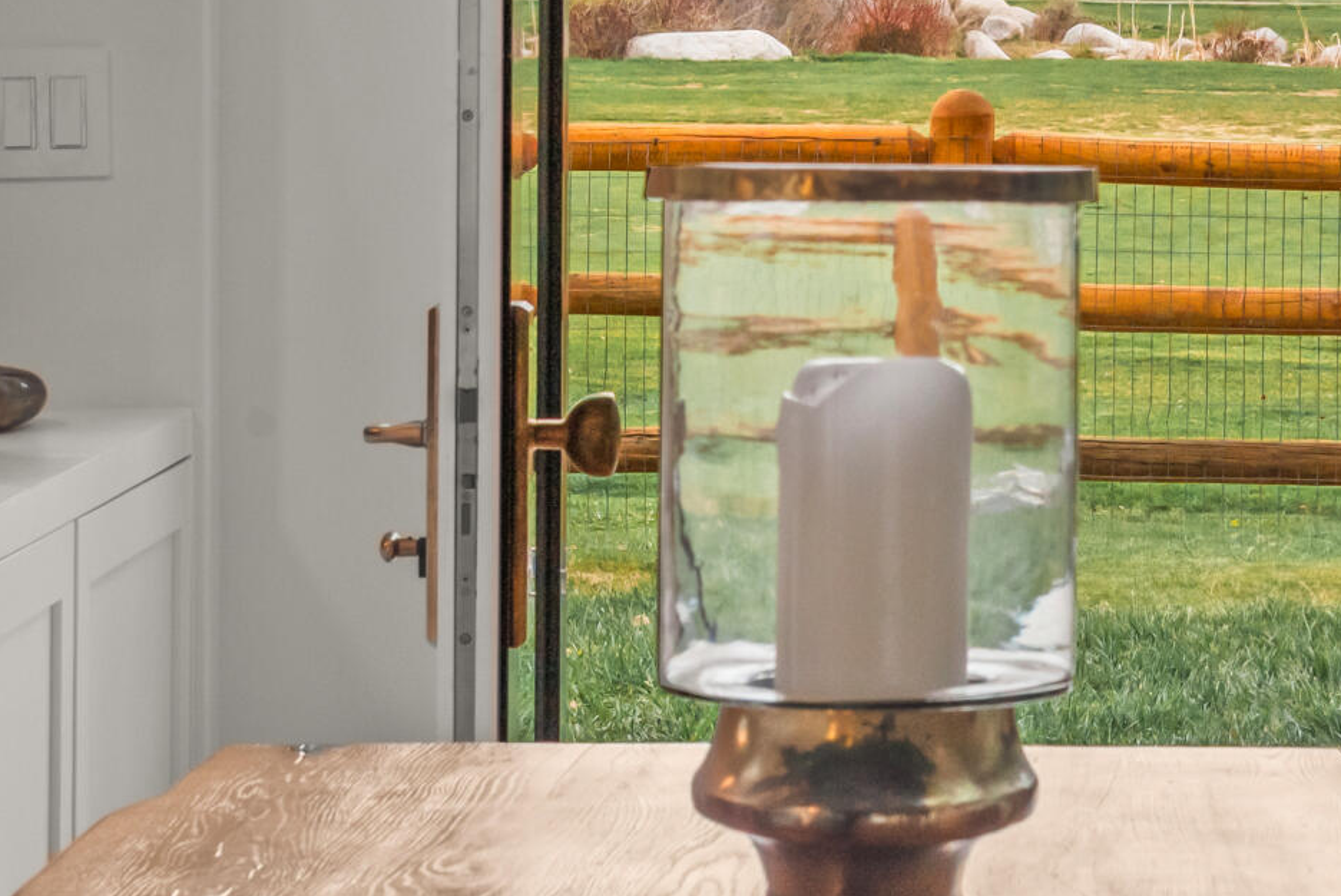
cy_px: -6
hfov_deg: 14.4
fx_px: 5254
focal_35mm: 141
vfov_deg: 9.7
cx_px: 1171
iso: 400
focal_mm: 44
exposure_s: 1/13
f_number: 9
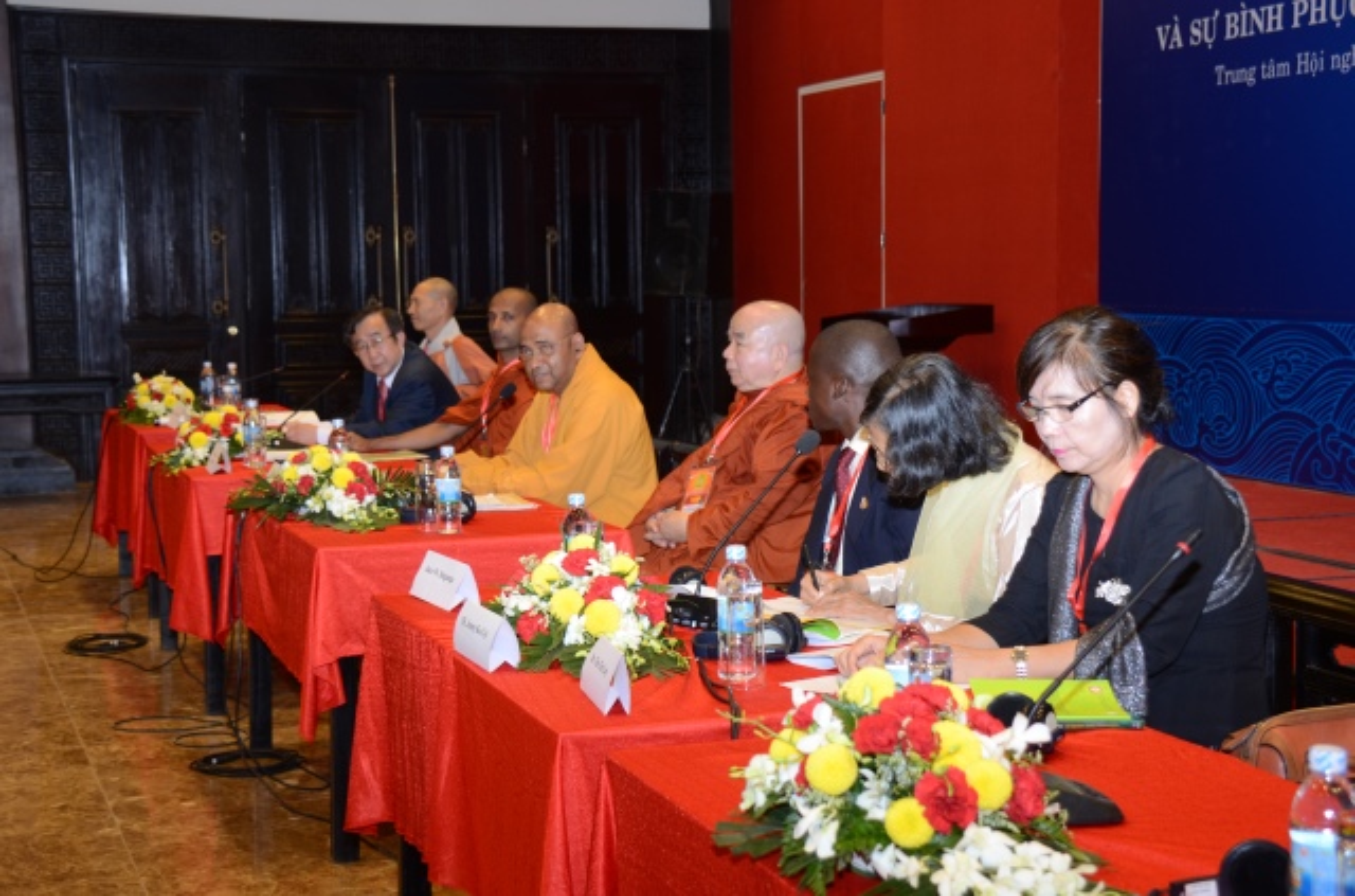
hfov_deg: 35.1
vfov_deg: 23.6
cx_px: 678
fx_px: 2140
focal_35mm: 57
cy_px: 448
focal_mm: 38
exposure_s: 1/40
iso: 500
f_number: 4.8
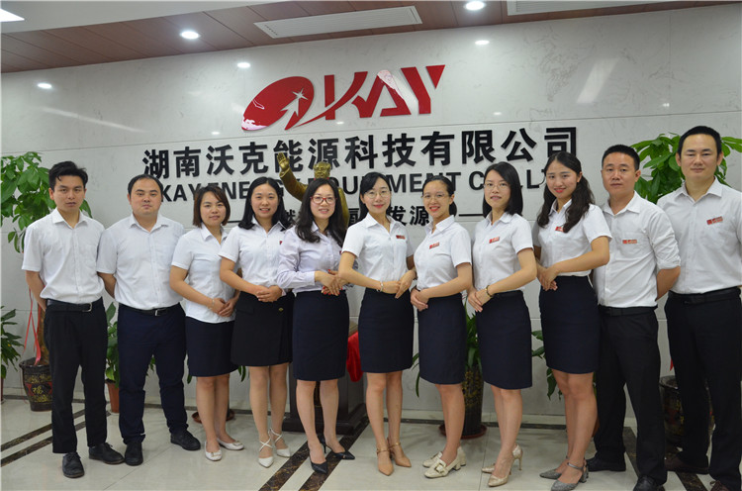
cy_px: 246
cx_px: 371
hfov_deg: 59.6
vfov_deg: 41.5
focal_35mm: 32
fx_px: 648
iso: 800
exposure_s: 1/40
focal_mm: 21
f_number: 3.8
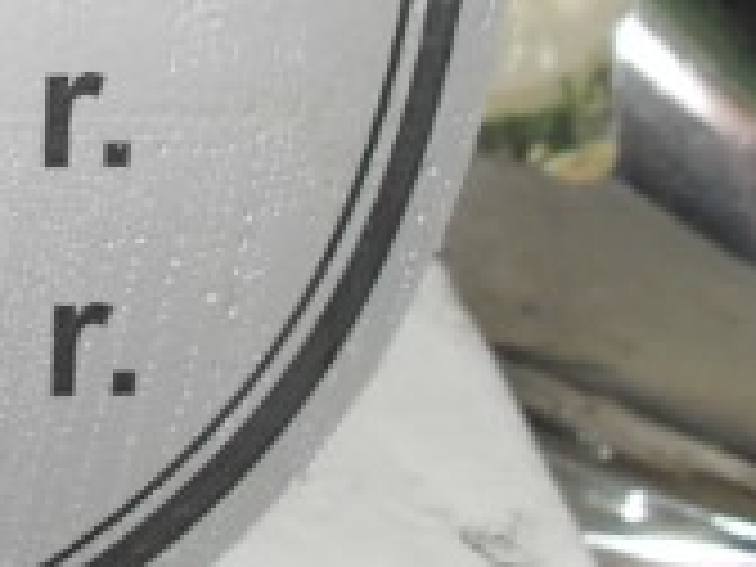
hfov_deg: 13.7
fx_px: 2905
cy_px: -360
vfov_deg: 10.6
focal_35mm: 133
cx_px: -450
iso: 100
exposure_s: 1/180
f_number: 3.2
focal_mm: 6.3
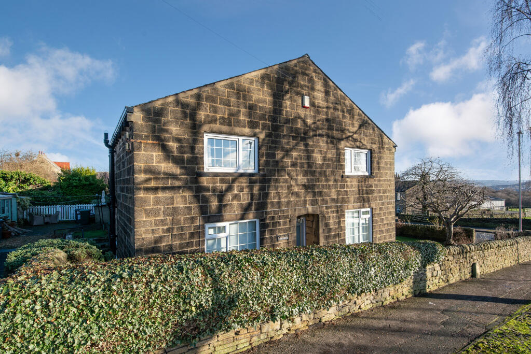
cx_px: 266
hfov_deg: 93.3
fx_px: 251
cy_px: 177
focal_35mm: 17
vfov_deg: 70.5
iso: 250
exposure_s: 1/320
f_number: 9
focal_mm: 17
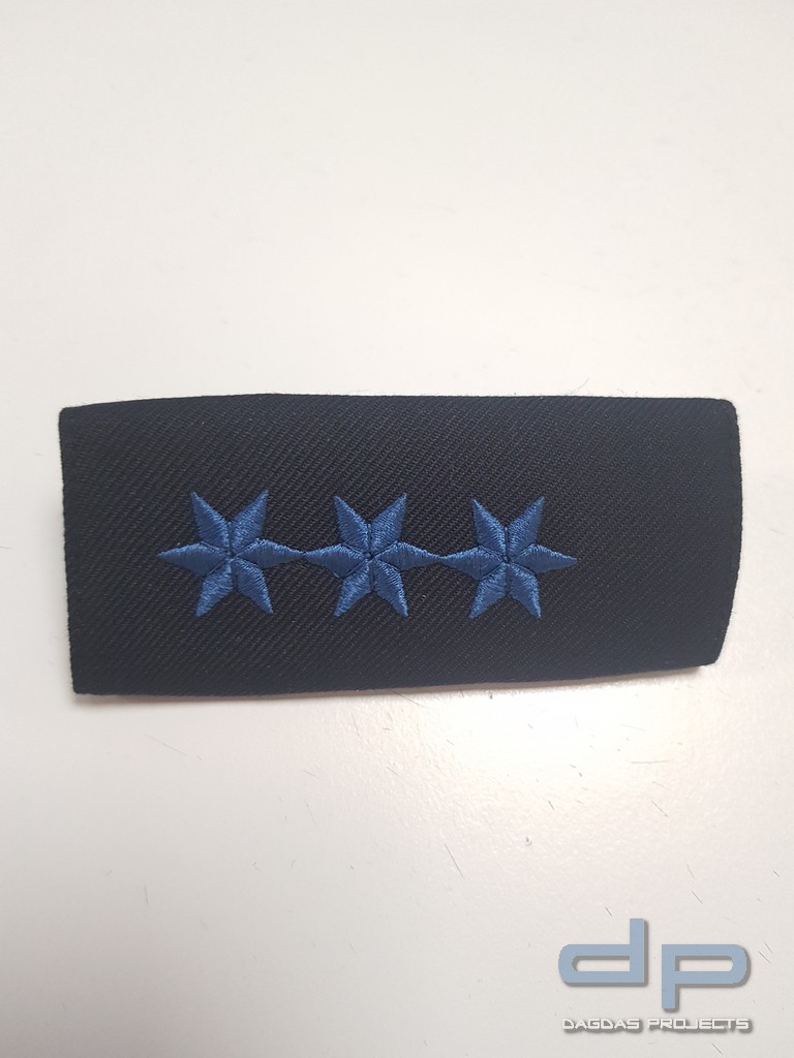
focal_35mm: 26
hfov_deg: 53.1
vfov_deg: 67.3
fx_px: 795
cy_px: 529
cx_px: 397
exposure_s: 1/50
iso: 200
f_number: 1.7
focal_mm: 4.2
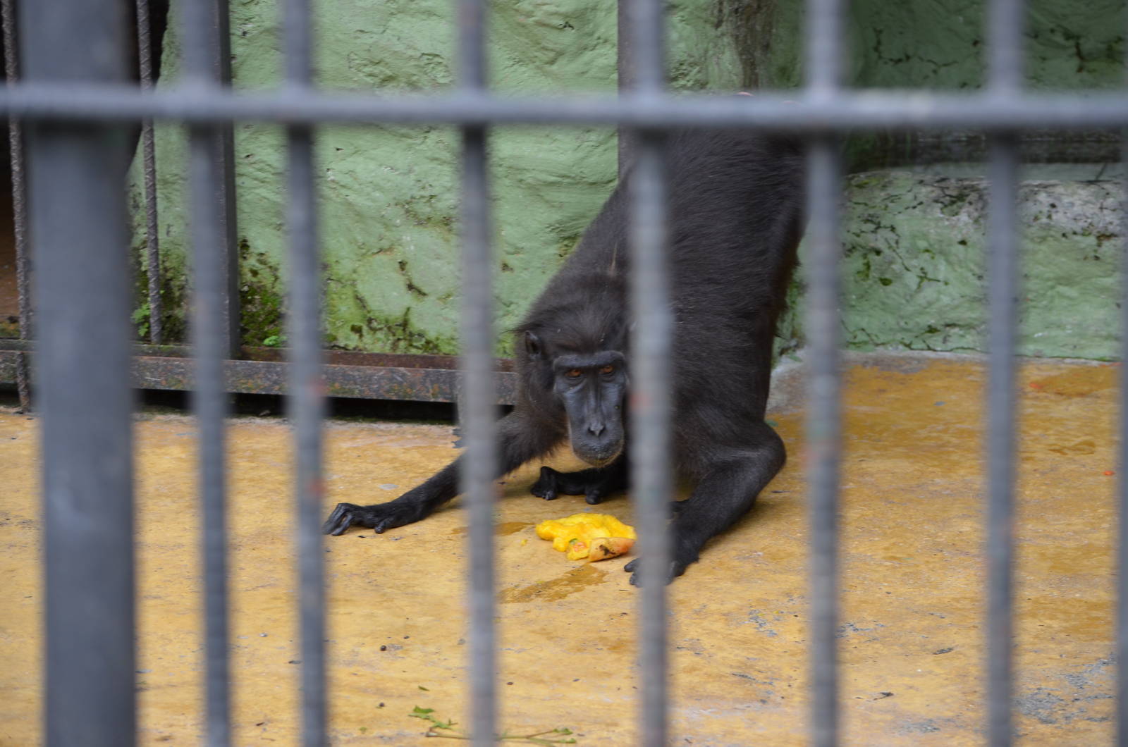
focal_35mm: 147
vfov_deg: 9.3
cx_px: 564
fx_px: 4597
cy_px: 374
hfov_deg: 14.0
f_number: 5.6
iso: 220
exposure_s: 1/125
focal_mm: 98
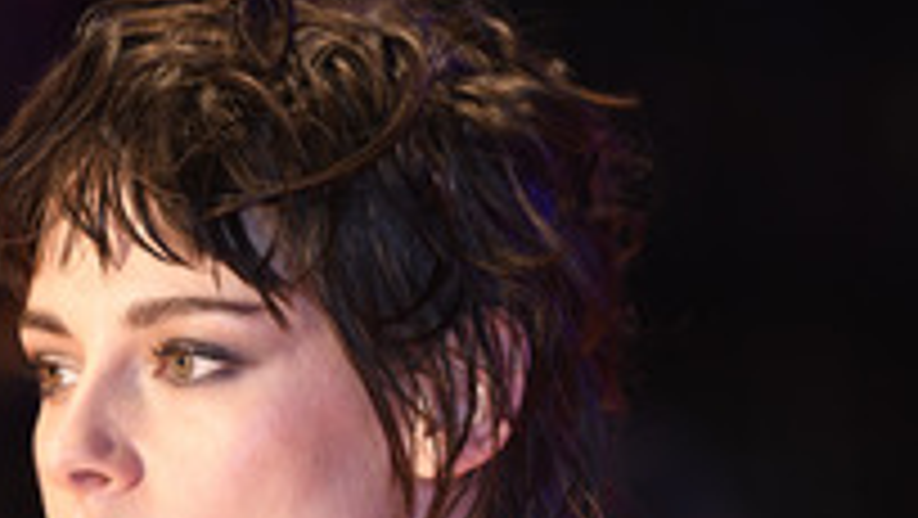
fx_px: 9839
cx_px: 191
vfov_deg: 3.0
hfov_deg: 5.3
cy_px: 577
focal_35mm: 404
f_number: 4
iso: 800
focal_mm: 175
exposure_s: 1/160
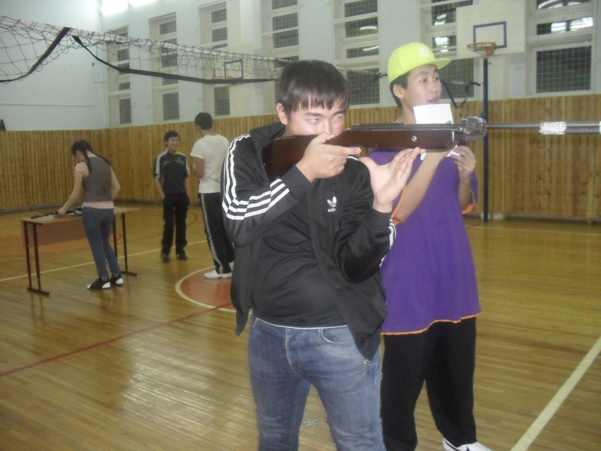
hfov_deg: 52.6
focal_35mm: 35
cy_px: 226
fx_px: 608
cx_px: 300
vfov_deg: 40.7
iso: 320
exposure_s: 1/45
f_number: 3.2
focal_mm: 6.3
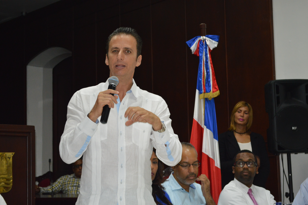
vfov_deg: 18.9
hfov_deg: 28.1
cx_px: 154
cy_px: 102
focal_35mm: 72
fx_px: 615
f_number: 5.3
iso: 1250
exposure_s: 1/60
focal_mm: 48
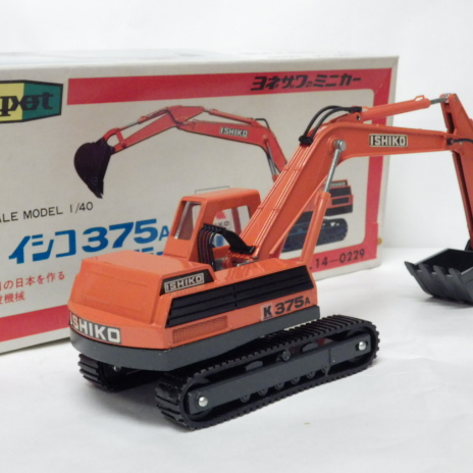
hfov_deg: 28.1
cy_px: 239
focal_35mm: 61
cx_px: 202
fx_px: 943
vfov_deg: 28.2
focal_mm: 9
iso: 800
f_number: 3.8
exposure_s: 1/30
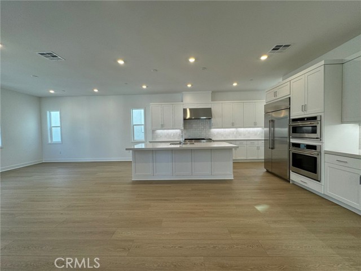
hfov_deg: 102.1
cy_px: 136
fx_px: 146
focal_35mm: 14
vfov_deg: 85.7
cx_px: 180
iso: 100
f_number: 2.2
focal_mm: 2.22
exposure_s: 1/120
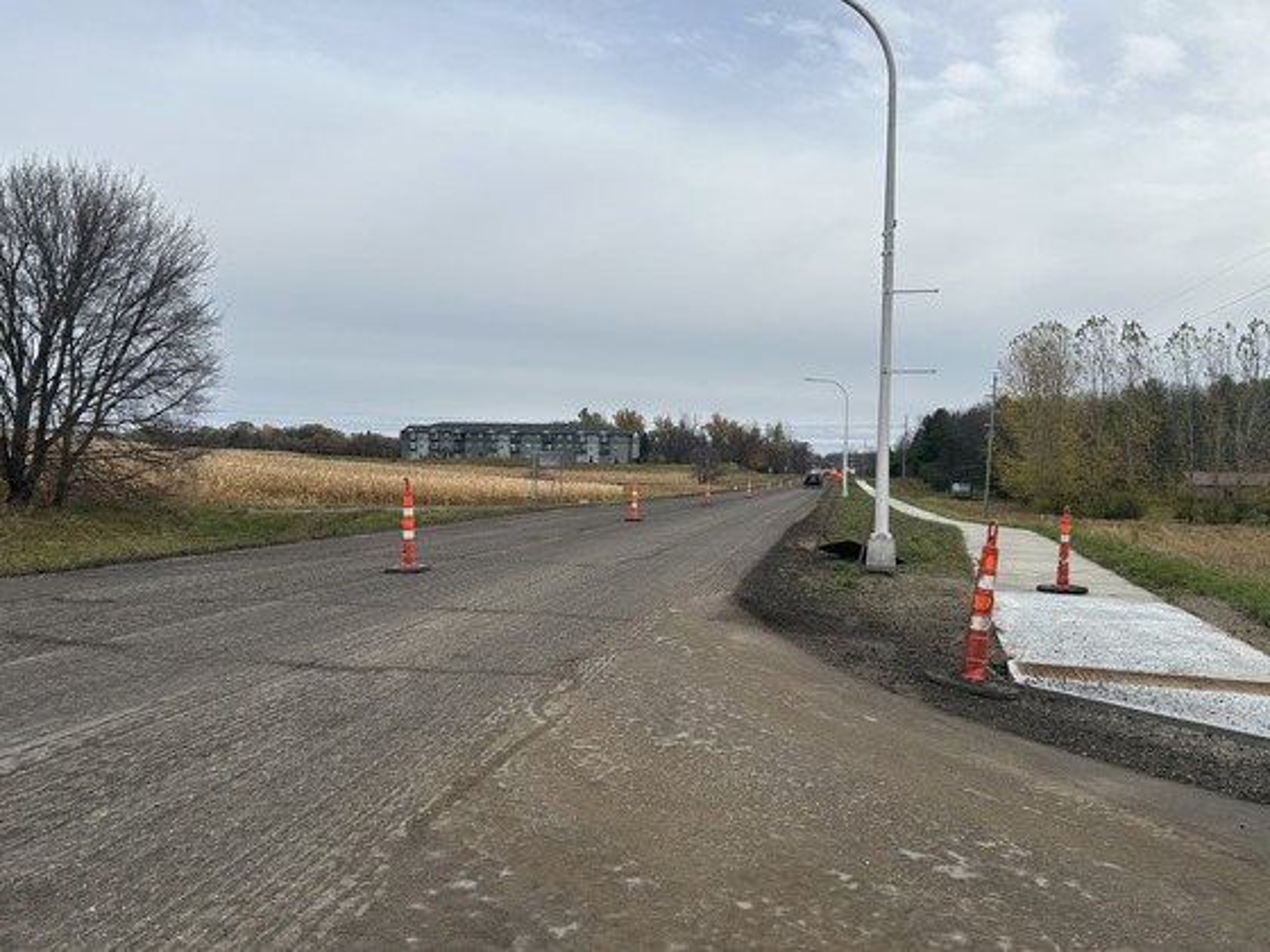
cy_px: 476
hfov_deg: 67.3
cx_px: 635
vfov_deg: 53.1
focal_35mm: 26
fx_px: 954
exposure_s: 1/3968
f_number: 1.5
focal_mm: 5.7
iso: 50
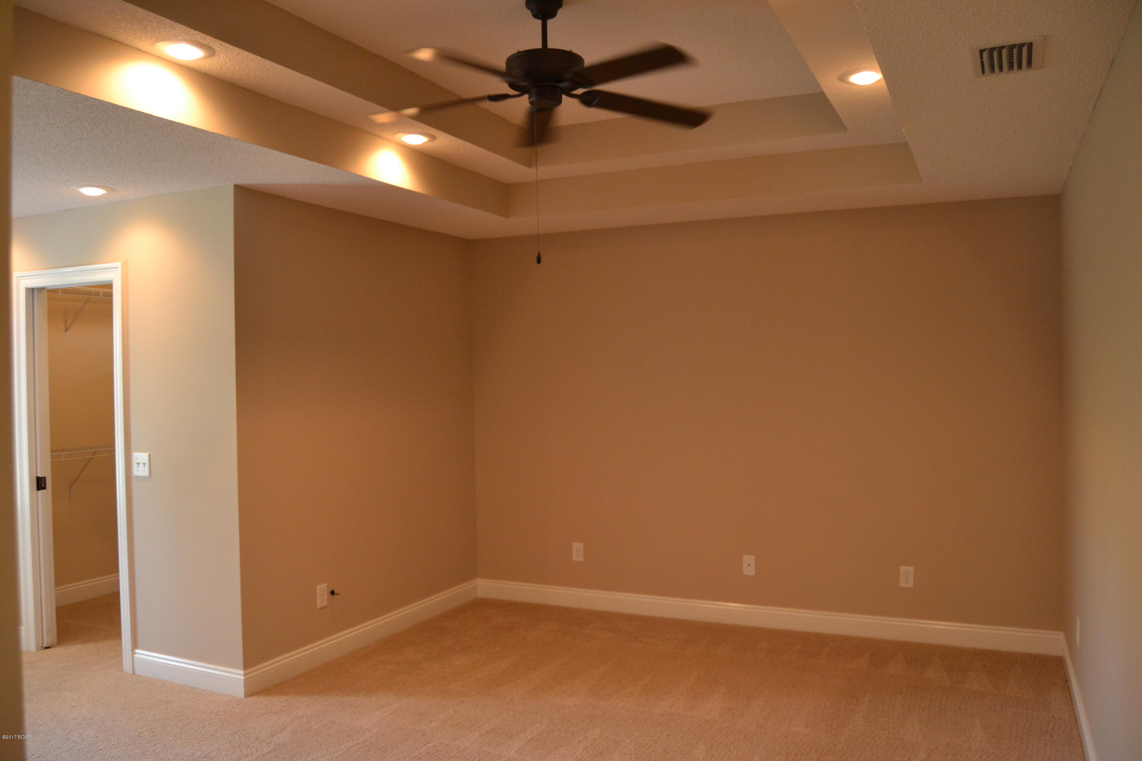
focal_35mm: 27
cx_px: 571
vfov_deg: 47.9
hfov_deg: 67.4
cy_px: 380
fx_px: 856
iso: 1000
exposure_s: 1/60
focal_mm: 18
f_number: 3.5
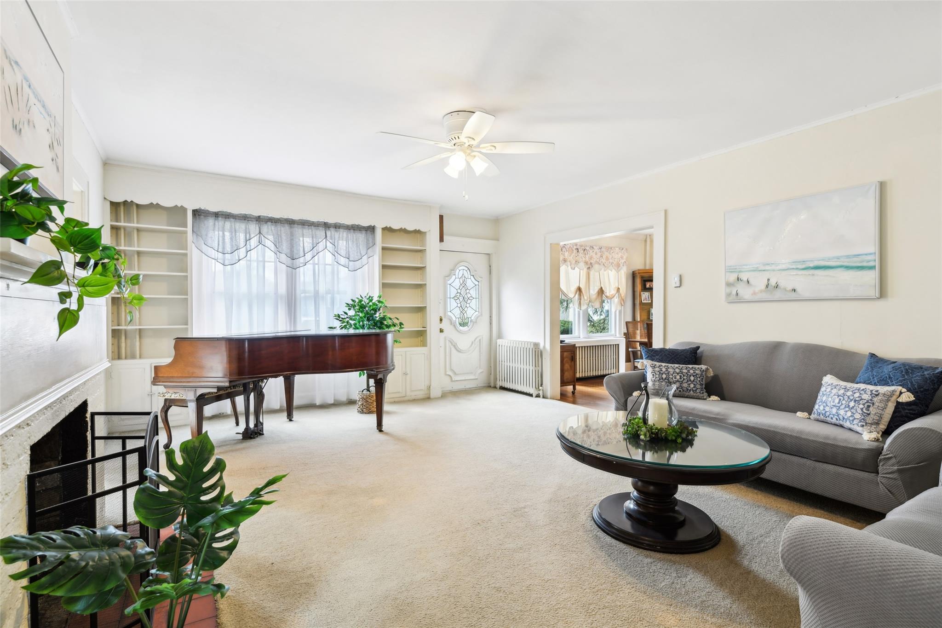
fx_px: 445
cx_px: 471
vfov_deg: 70.4
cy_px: 314
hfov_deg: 93.3
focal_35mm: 17
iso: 320
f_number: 8
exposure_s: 1/8
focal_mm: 17
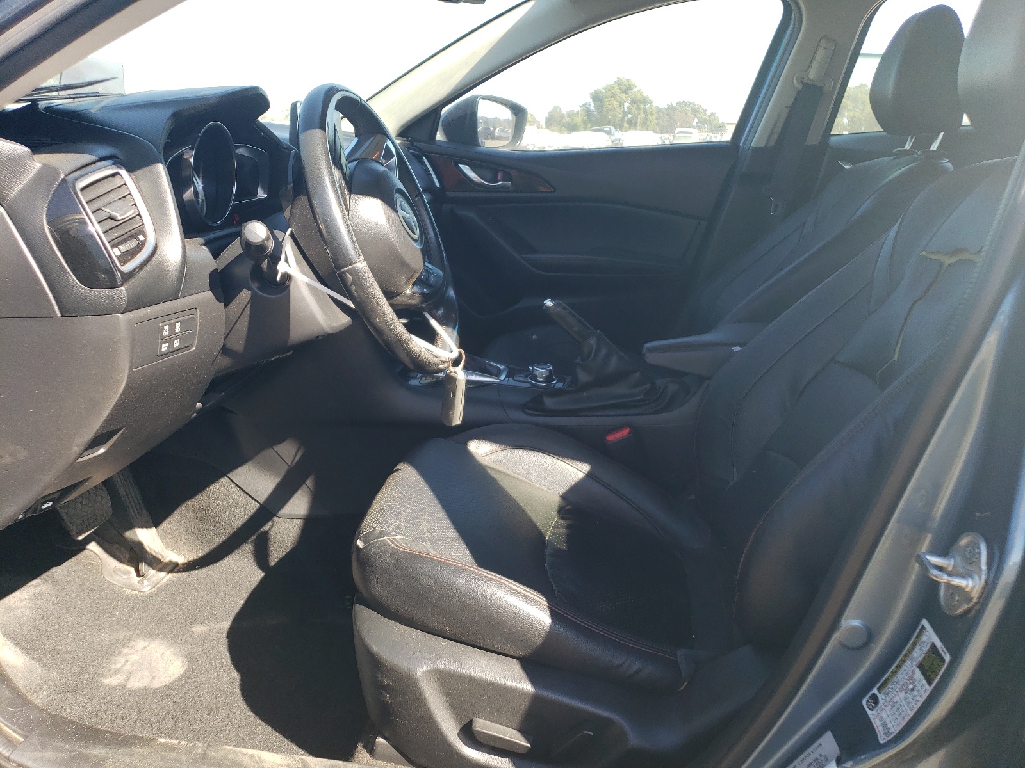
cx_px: 512
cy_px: 384
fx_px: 770
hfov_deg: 67.3
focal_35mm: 26
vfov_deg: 53.1
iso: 50
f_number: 1.5
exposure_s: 1/370
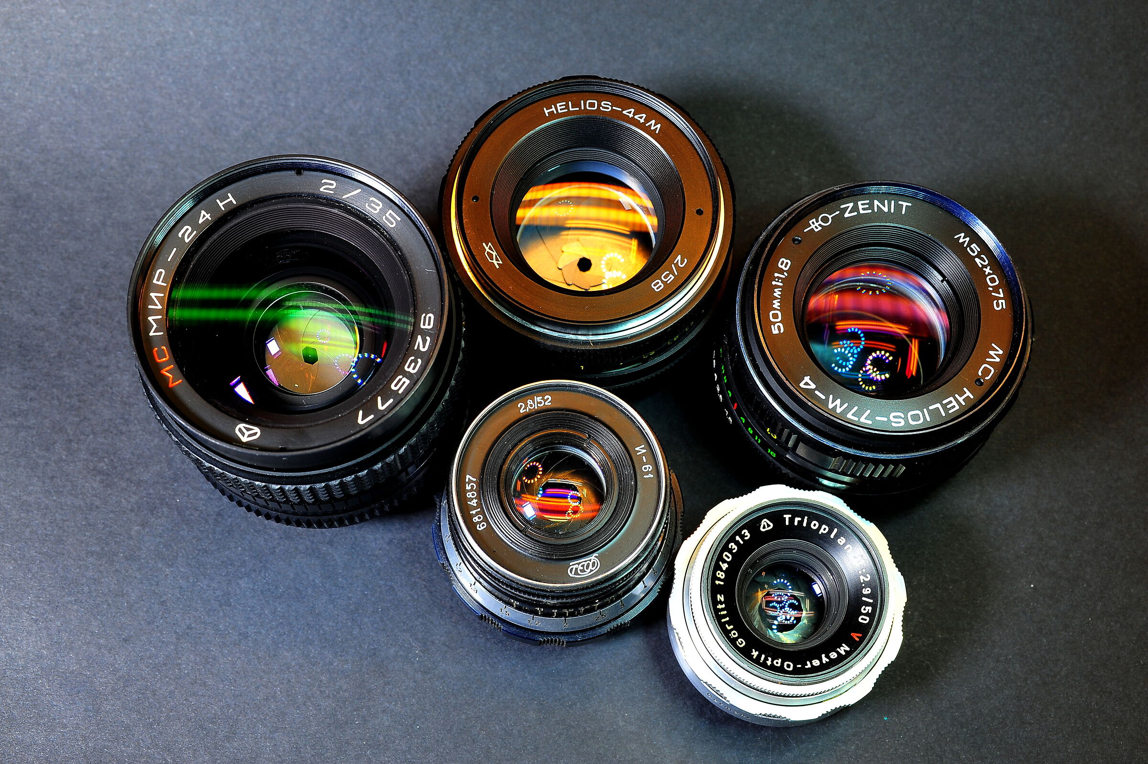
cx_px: 574
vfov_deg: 27.0
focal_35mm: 50
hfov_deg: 39.6
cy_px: 382
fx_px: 1593
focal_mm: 50
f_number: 11
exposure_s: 1/5
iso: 200
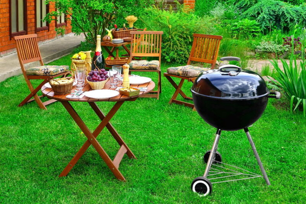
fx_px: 408
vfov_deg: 28.1
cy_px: 102
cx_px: 153
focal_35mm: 48
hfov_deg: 41.1
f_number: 4
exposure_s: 1/200
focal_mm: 17.48
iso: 100
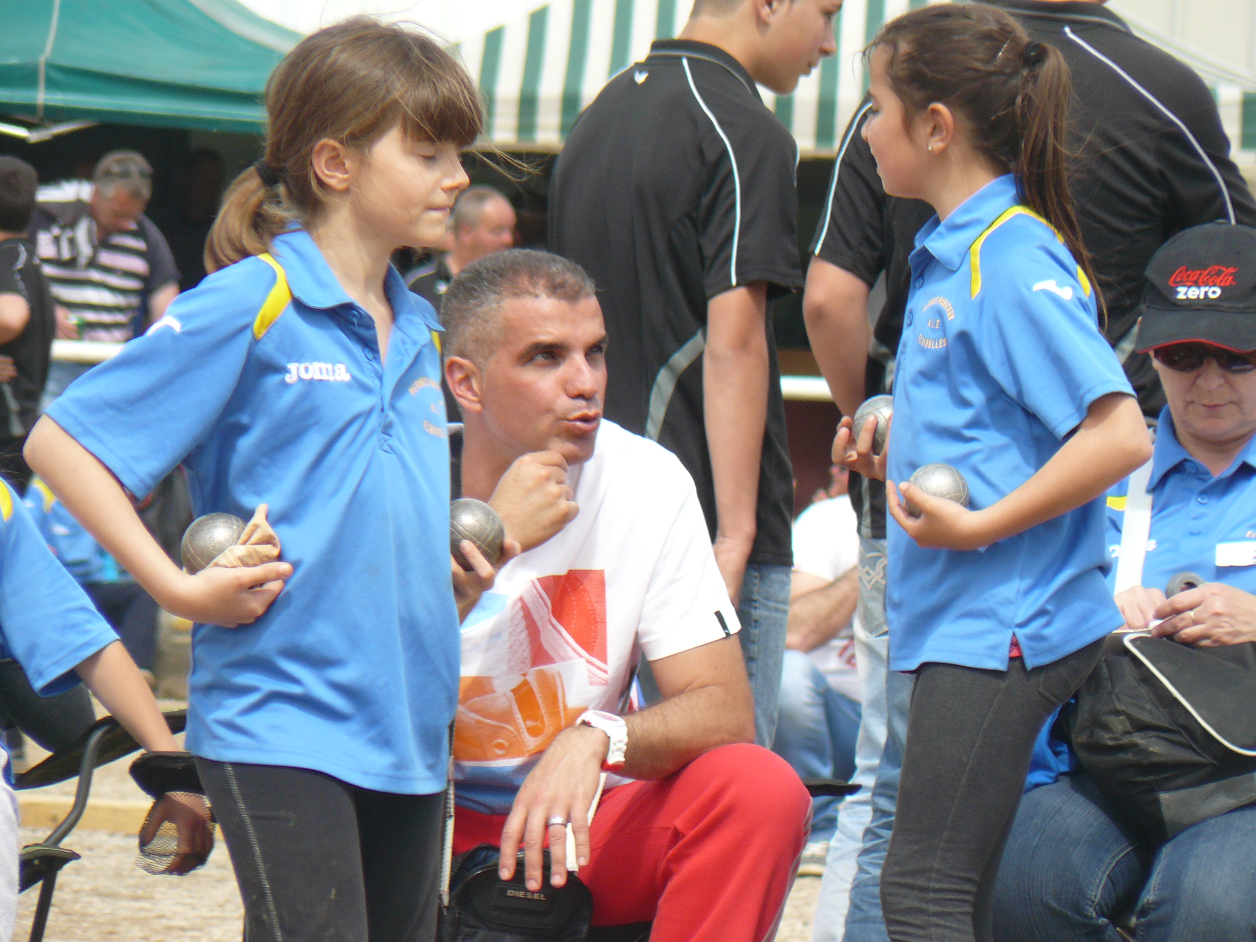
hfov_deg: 4.6
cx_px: 628
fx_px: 15675
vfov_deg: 3.4
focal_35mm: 432
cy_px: 471
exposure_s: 1/200
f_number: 5
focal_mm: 72
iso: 100
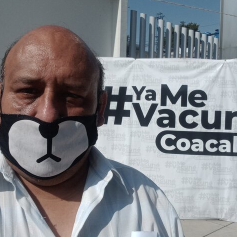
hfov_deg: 44.9
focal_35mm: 37
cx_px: 123
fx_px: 287
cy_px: 118
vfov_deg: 44.9
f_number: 2.2
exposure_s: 1/2364
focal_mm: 2.67
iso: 50
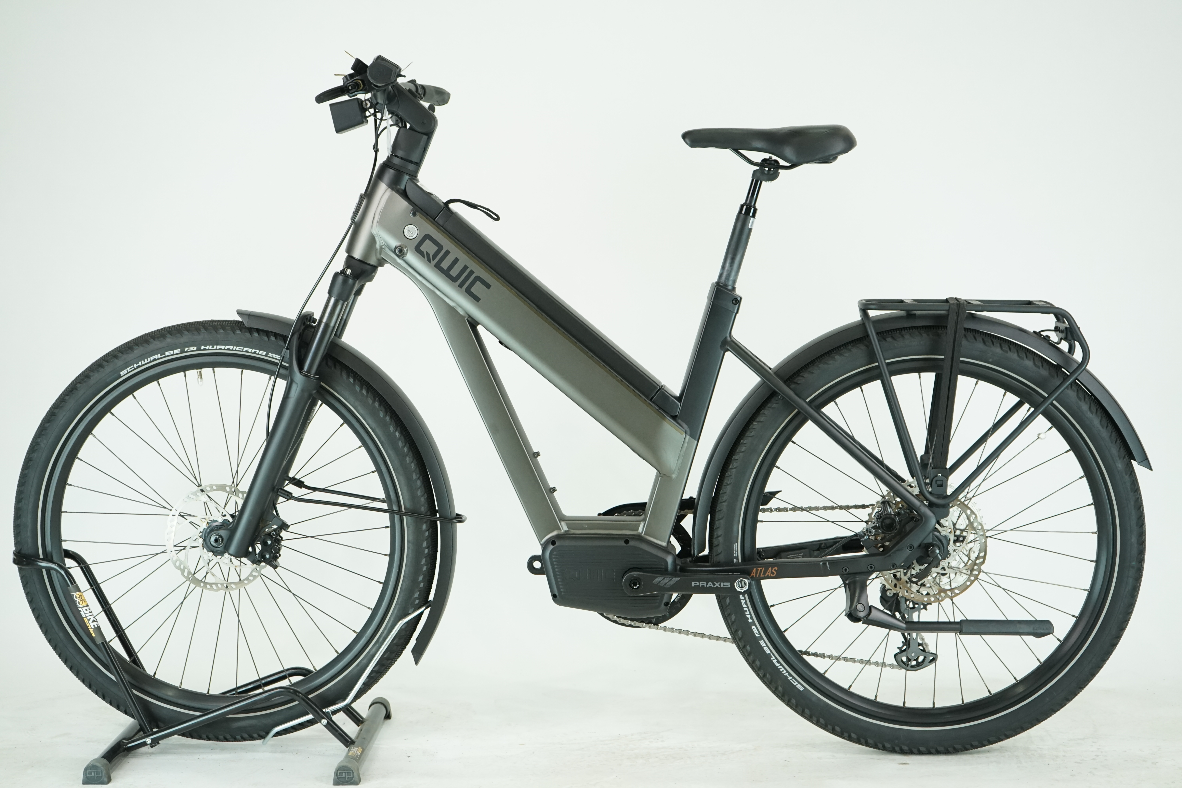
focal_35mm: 57
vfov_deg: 23.8
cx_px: 591
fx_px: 1871
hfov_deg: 35.1
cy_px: 394
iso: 1600
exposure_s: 1/200
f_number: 5.6
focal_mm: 57
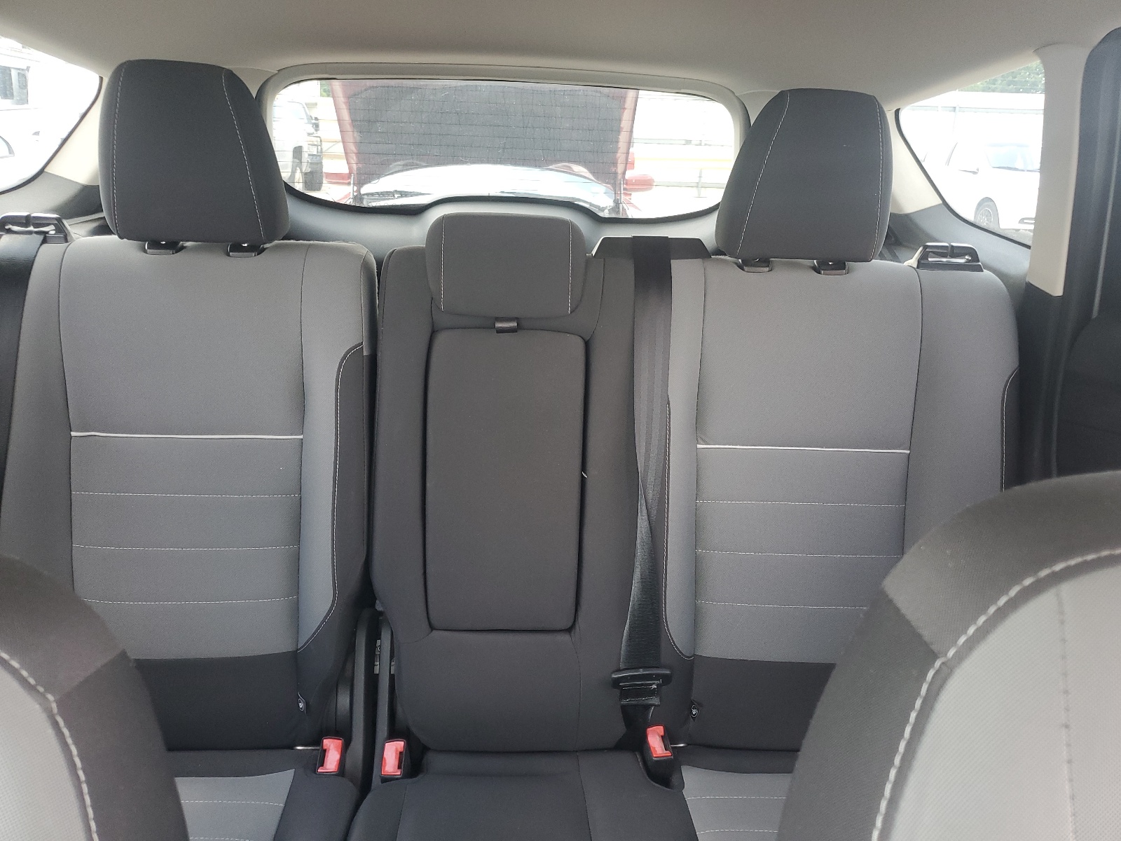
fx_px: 842
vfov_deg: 53.1
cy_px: 420
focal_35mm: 26
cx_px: 560
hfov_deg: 67.3
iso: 92
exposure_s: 1/60.2
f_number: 1.5
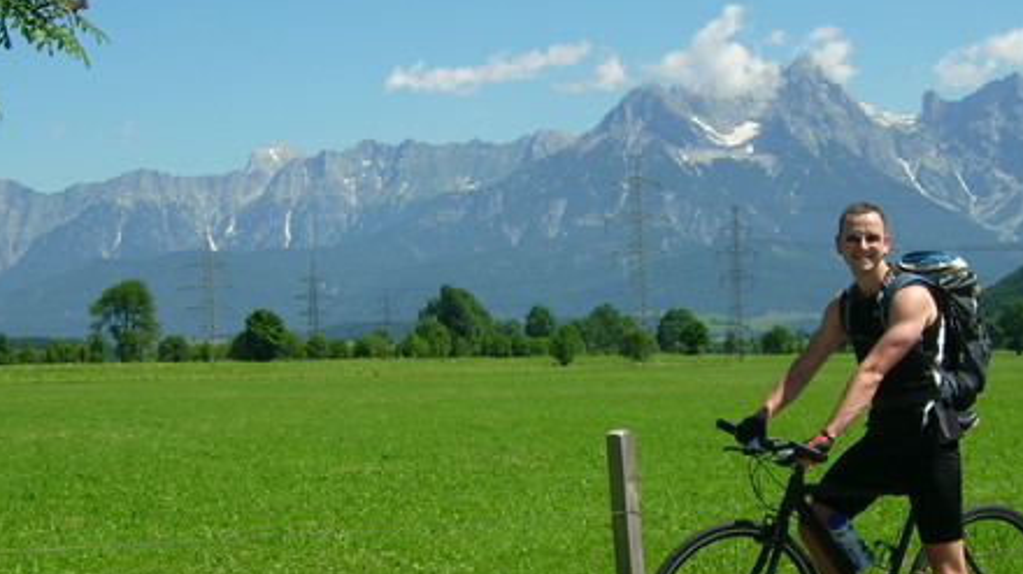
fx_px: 2033
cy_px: 322
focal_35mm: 75
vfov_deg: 16.1
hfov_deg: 28.2
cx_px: 556
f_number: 7.1
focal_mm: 9.16
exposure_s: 1/272
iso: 50
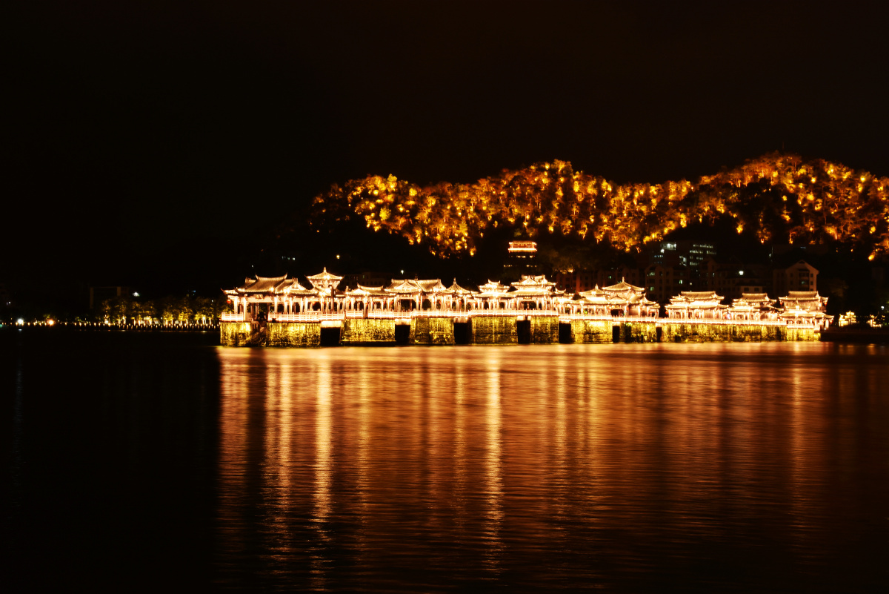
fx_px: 1408
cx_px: 444
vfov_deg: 23.8
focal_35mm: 57
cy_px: 297
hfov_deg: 35.0
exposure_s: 6
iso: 100
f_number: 13
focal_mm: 38
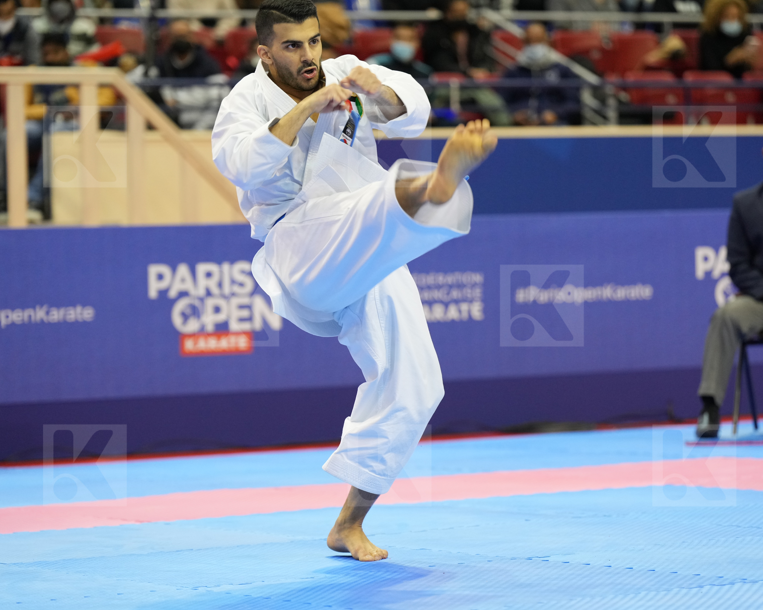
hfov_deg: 12.5
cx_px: 390
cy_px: 306
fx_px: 3477
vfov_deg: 10.0
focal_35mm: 154
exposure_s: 1/500
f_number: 2.8
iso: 2500
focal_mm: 136
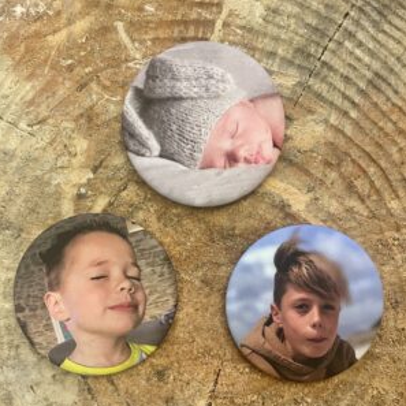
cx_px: 204
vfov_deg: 52.4
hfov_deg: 52.5
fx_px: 411
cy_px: 228
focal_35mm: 31
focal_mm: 4.2
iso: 320
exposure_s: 1/50
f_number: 1.6
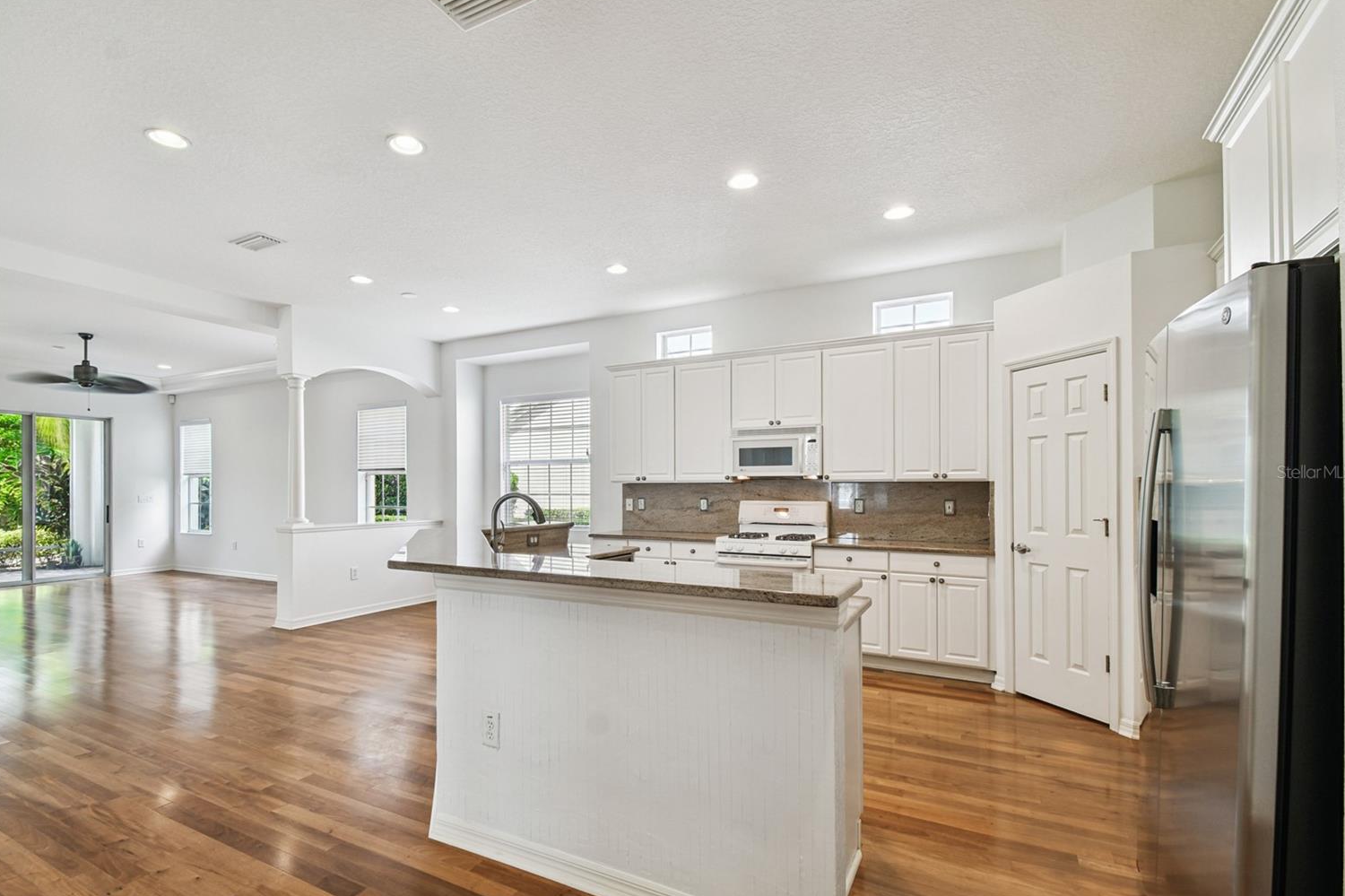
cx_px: 639
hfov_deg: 96.7
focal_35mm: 16
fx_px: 598
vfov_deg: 73.7
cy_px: 472
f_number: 7.1
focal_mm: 10
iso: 100
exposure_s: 1/20
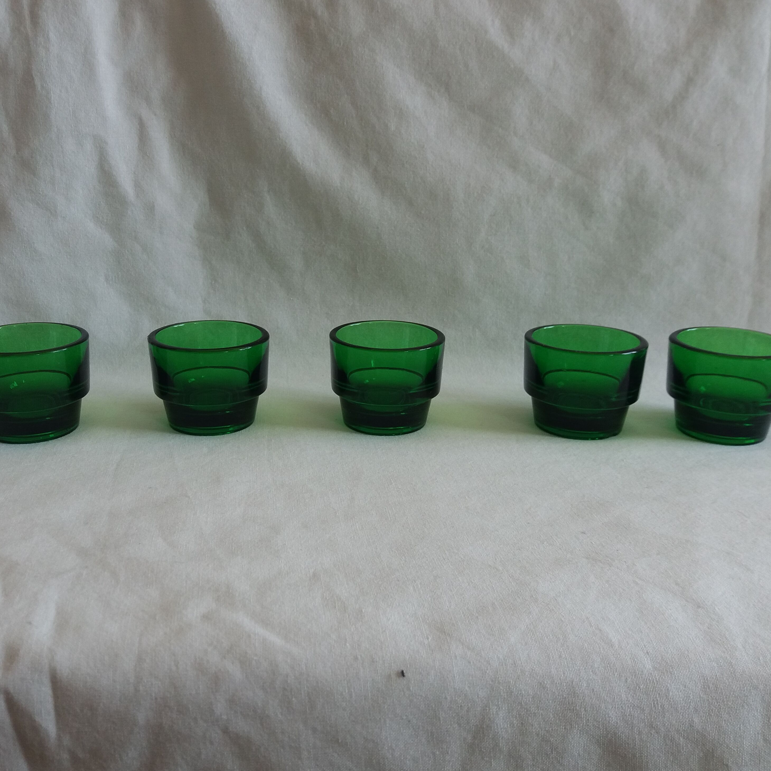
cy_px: 374
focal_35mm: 35
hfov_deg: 47.2
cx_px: 347
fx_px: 882
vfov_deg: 47.2
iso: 64
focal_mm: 3.7
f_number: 1.9
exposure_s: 1/149
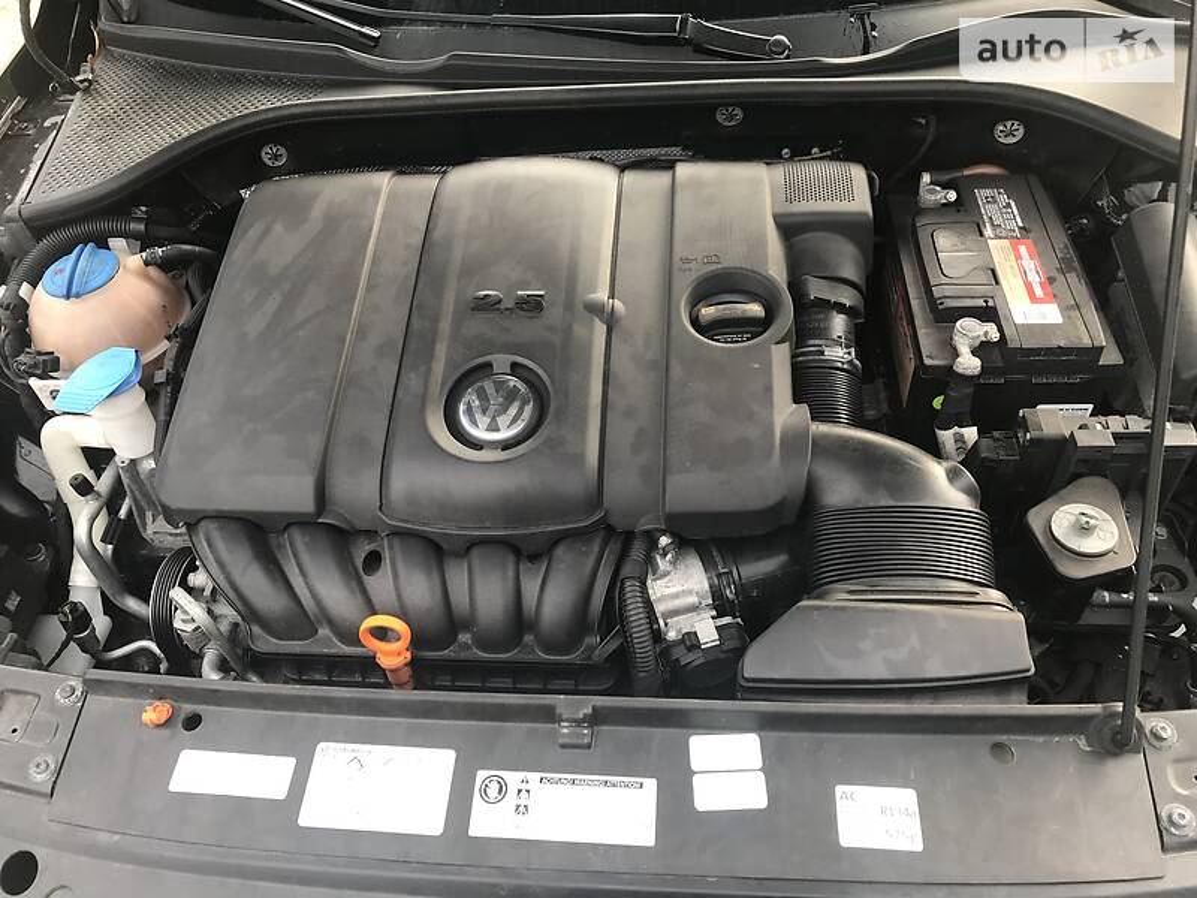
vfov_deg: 49.7
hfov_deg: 63.4
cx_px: 598
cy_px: 449
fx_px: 968
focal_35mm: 28
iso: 32
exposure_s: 1/100
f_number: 1.8
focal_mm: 4
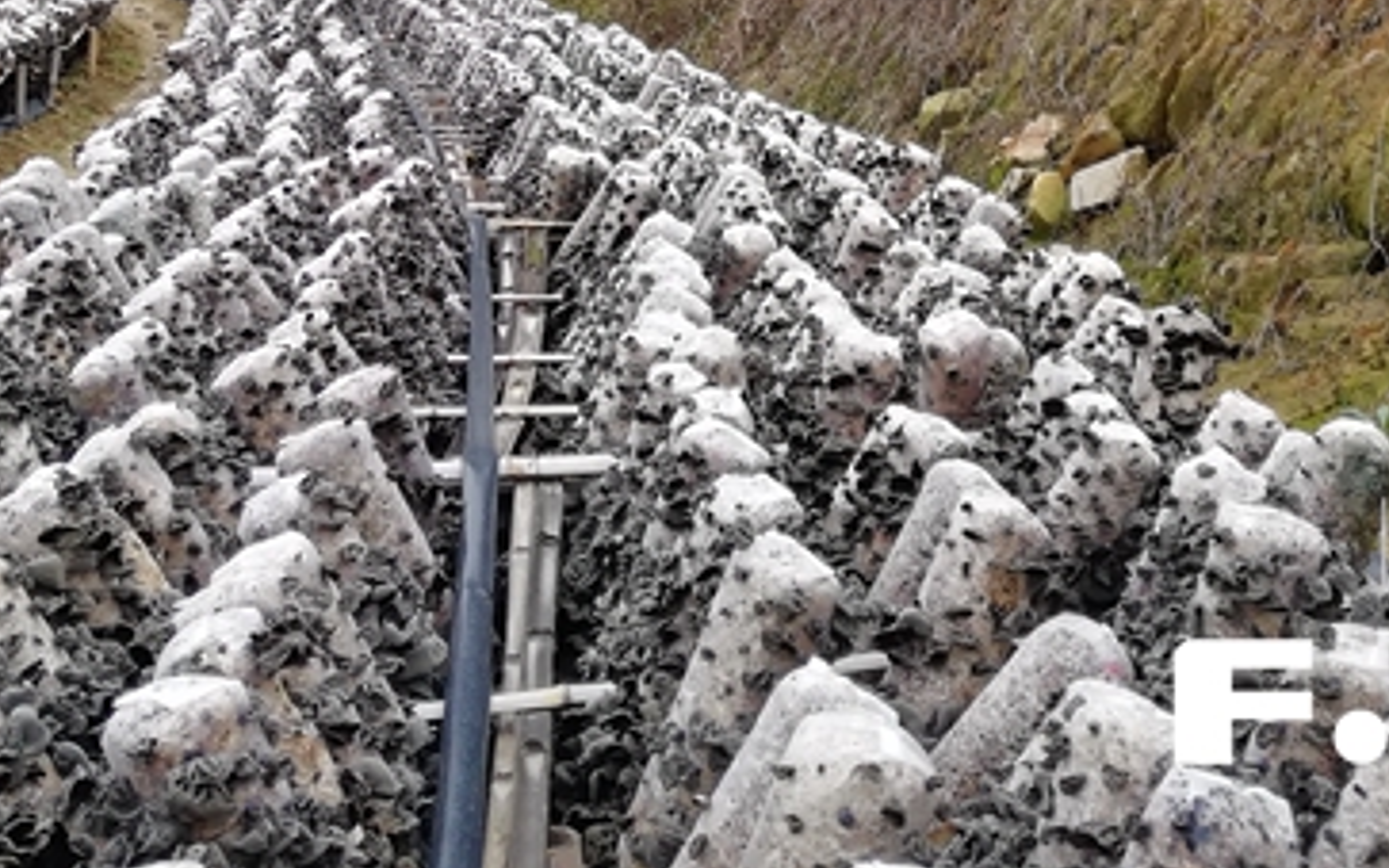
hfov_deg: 32.4
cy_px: -161
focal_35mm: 63
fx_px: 2385
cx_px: 842
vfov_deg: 19.5
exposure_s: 1/50
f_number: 1.8
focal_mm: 3.83
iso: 100
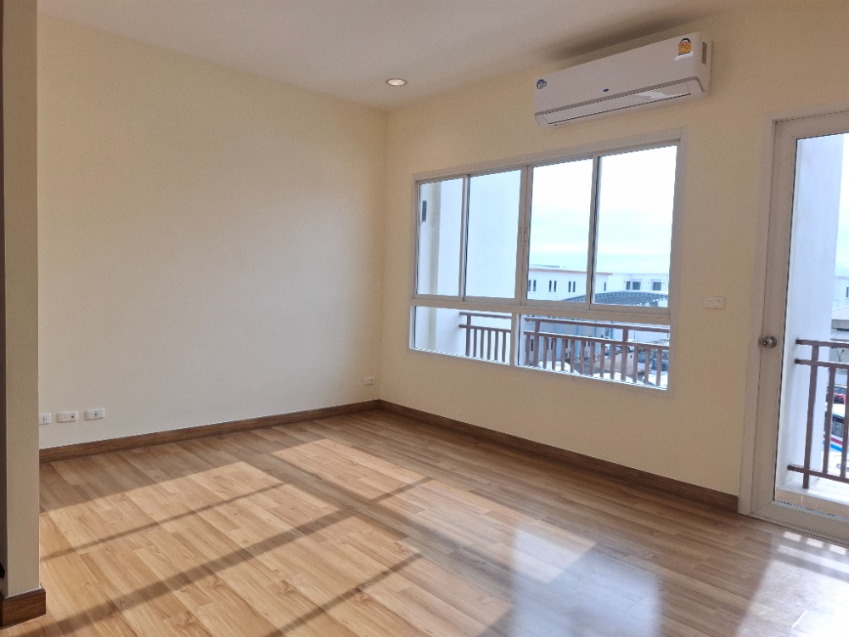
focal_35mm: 23
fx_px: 564
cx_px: 424
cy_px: 318
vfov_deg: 58.9
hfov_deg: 73.9
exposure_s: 1/309
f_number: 1.8
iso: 50
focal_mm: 5.54
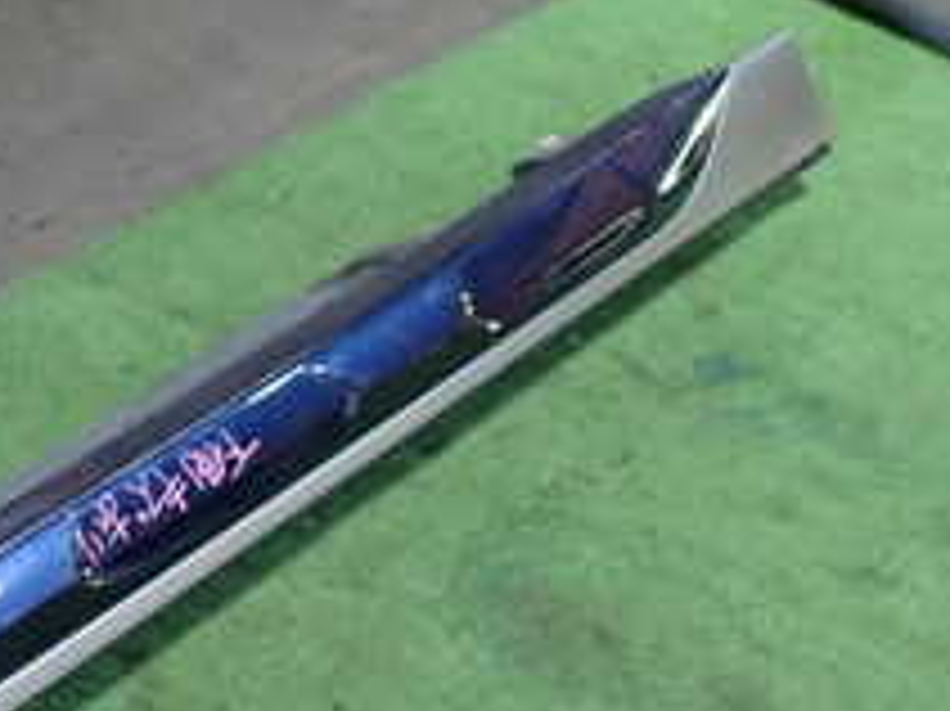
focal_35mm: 71
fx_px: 1947
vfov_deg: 19.3
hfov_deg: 26.5
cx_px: 99
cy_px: 896
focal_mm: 4.5
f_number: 2
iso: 250
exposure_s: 1/30
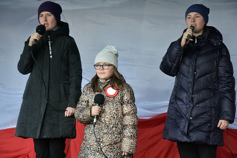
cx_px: 118
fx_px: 691
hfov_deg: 19.5
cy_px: 79
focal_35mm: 105
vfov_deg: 13.0
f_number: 5.6
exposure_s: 1/100
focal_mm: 70
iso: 320
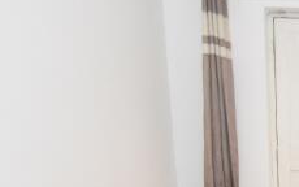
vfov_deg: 17.2
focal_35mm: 68
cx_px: 406
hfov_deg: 25.3
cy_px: 282
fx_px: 554
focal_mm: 10
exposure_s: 1/60
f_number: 4
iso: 1600
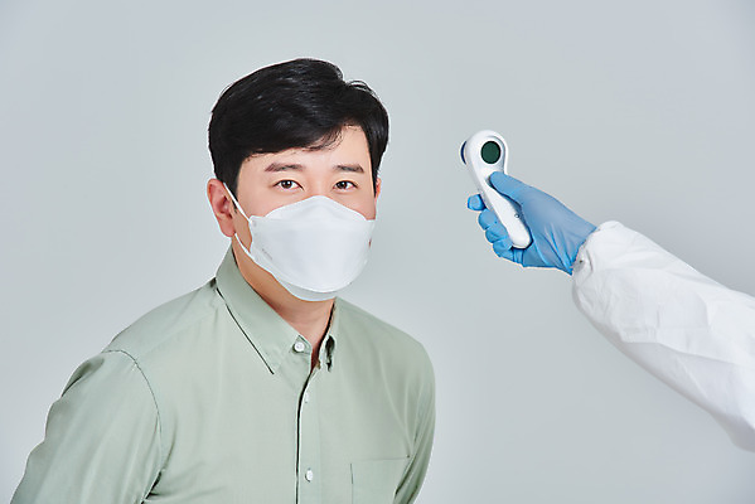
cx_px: 378
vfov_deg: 7.4
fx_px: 3882
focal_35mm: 185
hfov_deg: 11.1
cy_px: 252
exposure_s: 1/125
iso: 100
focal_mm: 185
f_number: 14
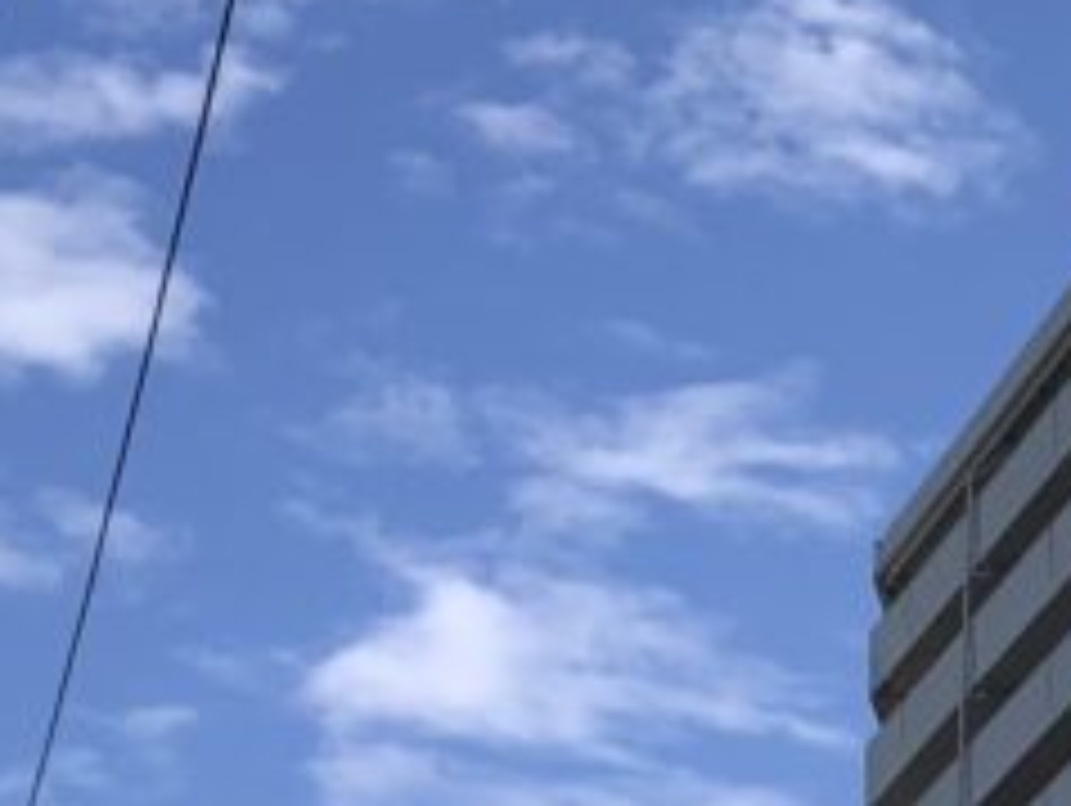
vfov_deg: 10.0
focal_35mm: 141
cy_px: 1396
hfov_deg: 11.7
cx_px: 2466
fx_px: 4367
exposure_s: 1/2558
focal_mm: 3.99
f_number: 1.8
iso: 25
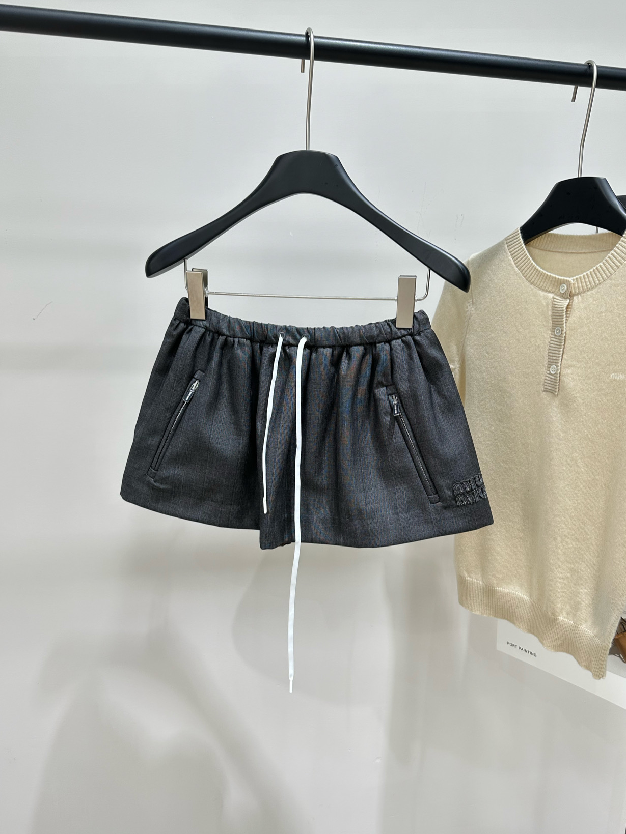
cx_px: 321
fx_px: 603
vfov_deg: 69.4
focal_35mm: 25
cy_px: 429
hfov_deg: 54.9
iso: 100
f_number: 1.78
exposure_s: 1/100
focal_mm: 6.86
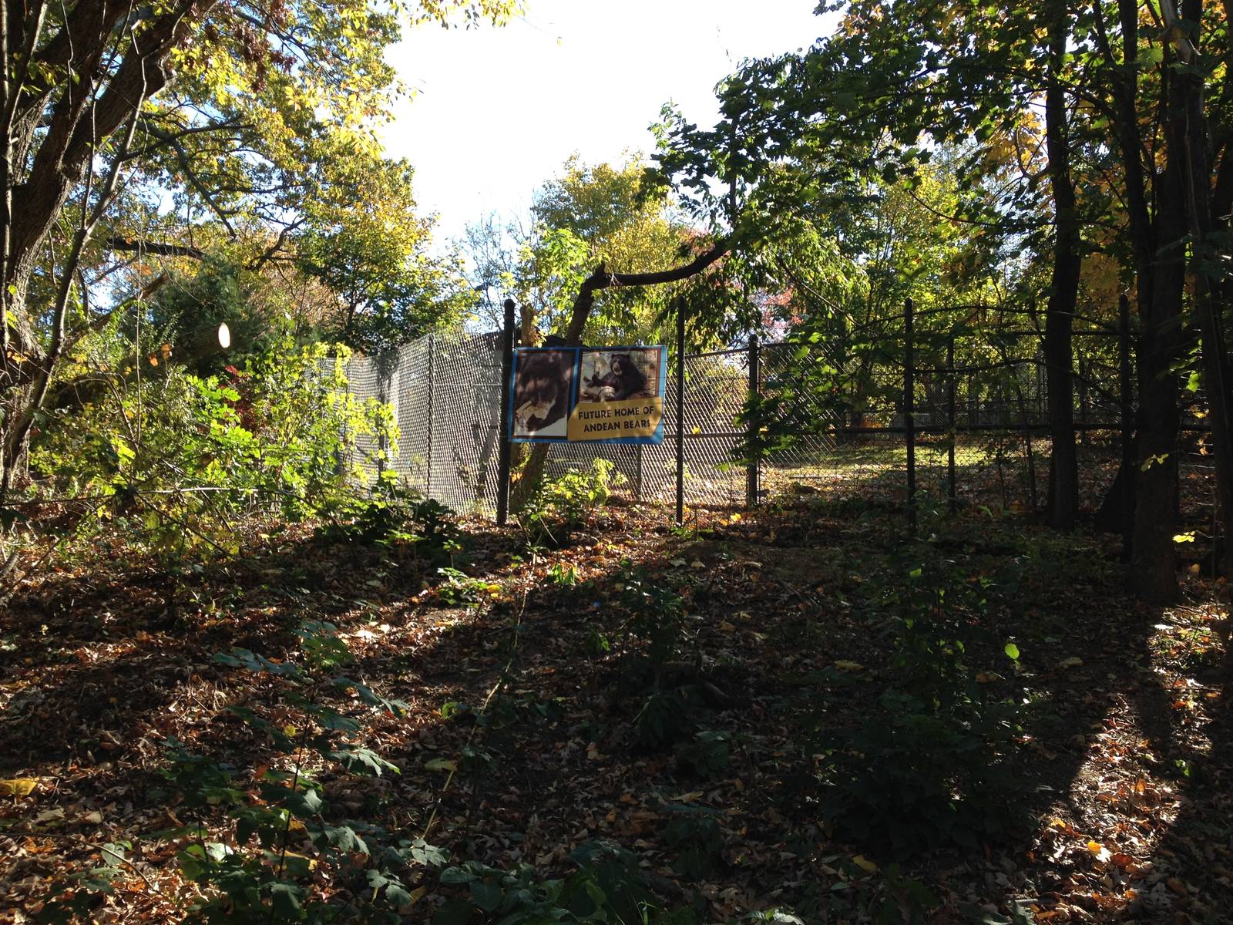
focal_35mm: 35
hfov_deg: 52.6
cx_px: 616
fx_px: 1247
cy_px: 462
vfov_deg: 40.7
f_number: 2.4
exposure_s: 1/415
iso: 50
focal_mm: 4.28
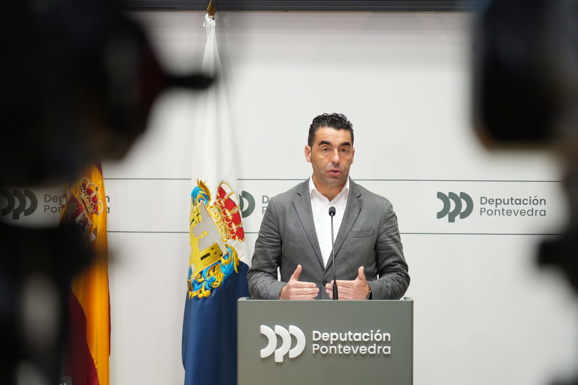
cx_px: 289
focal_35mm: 105
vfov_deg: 13.0
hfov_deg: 19.5
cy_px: 192
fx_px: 1686
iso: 4000
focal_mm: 105
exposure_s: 1/320
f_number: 4
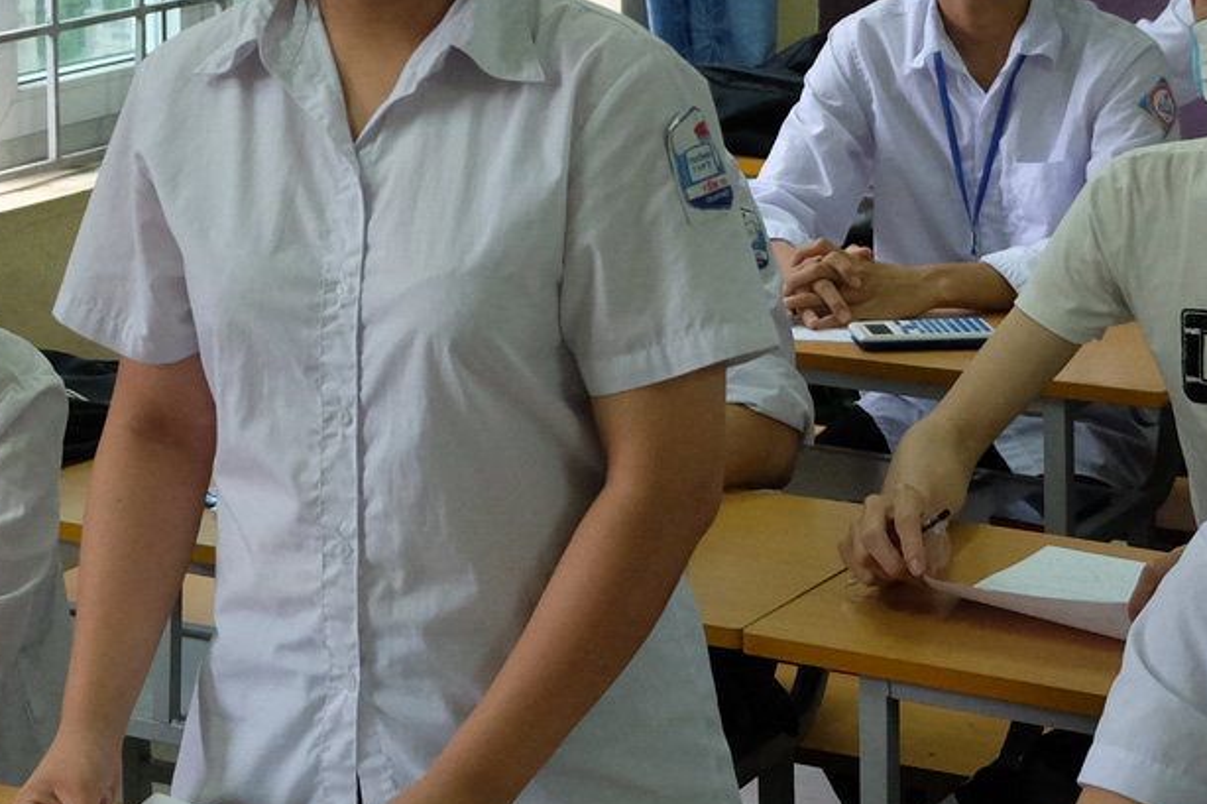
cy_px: -251
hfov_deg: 20.1
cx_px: 364
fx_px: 3385
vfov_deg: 13.1
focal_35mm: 101
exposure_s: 1/80
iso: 1600
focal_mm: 20.5
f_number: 3.2
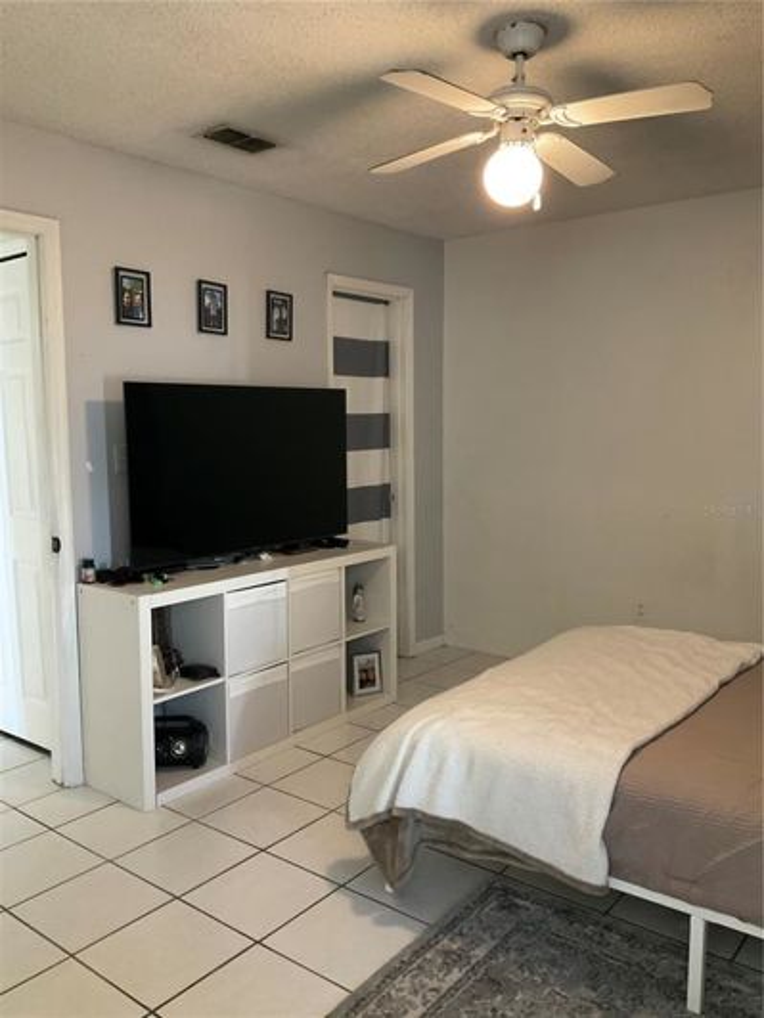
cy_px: 509
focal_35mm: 29
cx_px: 382
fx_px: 853
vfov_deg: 61.7
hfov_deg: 48.2
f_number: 1.8
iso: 200
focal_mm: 3
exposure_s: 1/40
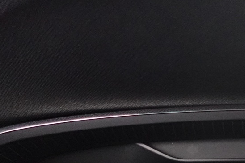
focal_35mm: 71
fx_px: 483
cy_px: 233
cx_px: 288
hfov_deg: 25.7
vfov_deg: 17.5
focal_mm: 9.4
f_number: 1.8
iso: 3200
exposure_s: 1/30
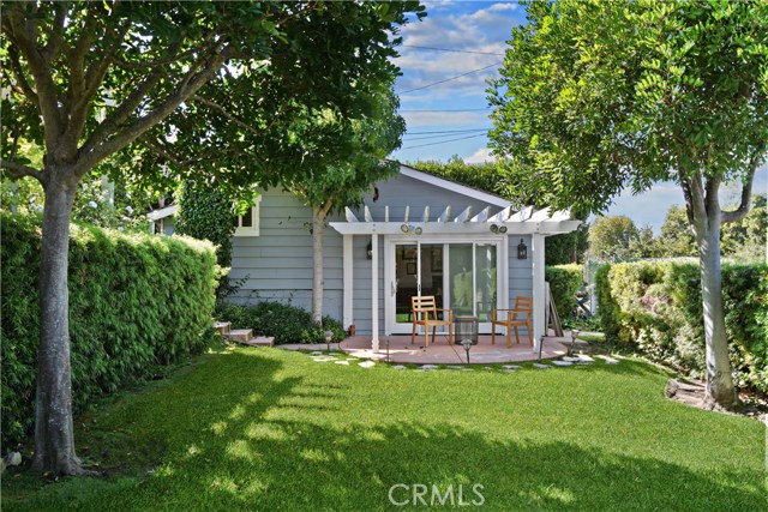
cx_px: 384
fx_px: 576
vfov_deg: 48.0
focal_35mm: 27
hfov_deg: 67.4
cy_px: 256
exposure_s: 1/15
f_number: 11
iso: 250
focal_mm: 18
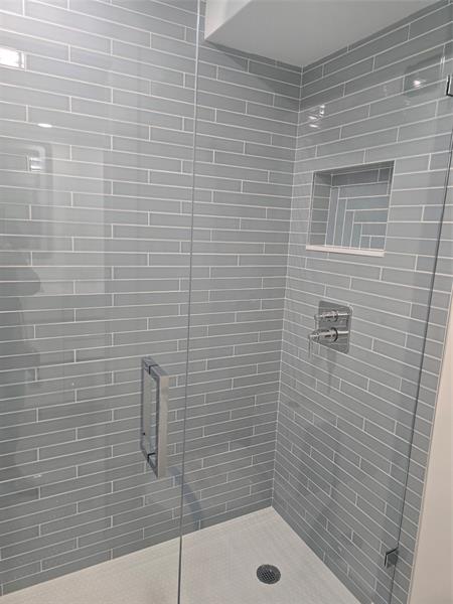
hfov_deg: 58.9
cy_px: 302
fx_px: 401
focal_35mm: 23
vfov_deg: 73.9
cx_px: 226
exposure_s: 1/120
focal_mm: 6.3
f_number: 1.7
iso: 160
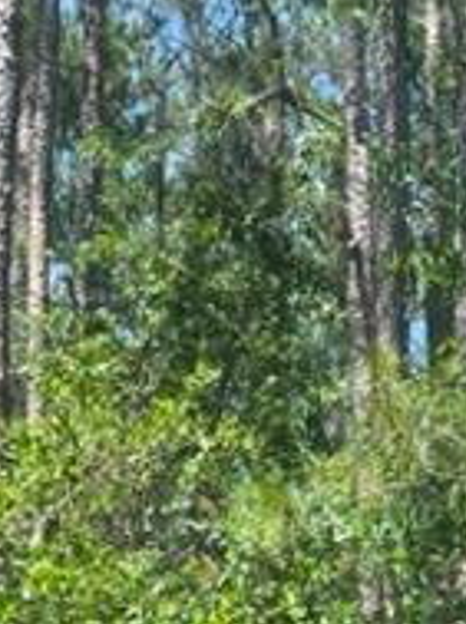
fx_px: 1657
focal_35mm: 92
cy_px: 857
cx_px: 268
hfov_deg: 16.0
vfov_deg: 19.4
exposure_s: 1/1007
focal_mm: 5.96
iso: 50
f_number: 1.6
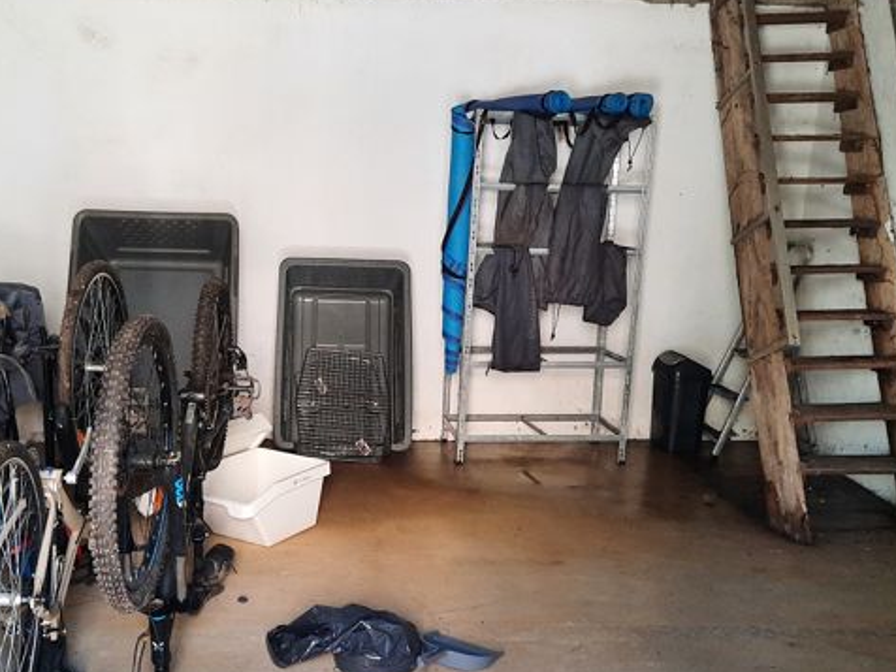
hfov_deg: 49.8
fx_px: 958
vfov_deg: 38.6
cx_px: 349
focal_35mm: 37
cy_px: 380
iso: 320
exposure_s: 1/50
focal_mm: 4.6
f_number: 2
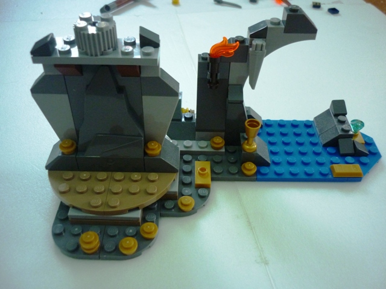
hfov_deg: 55.4
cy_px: 144
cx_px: 193
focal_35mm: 33
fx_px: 368
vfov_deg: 42.9
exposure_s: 1/30
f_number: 2.8
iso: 400
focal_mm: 5.5
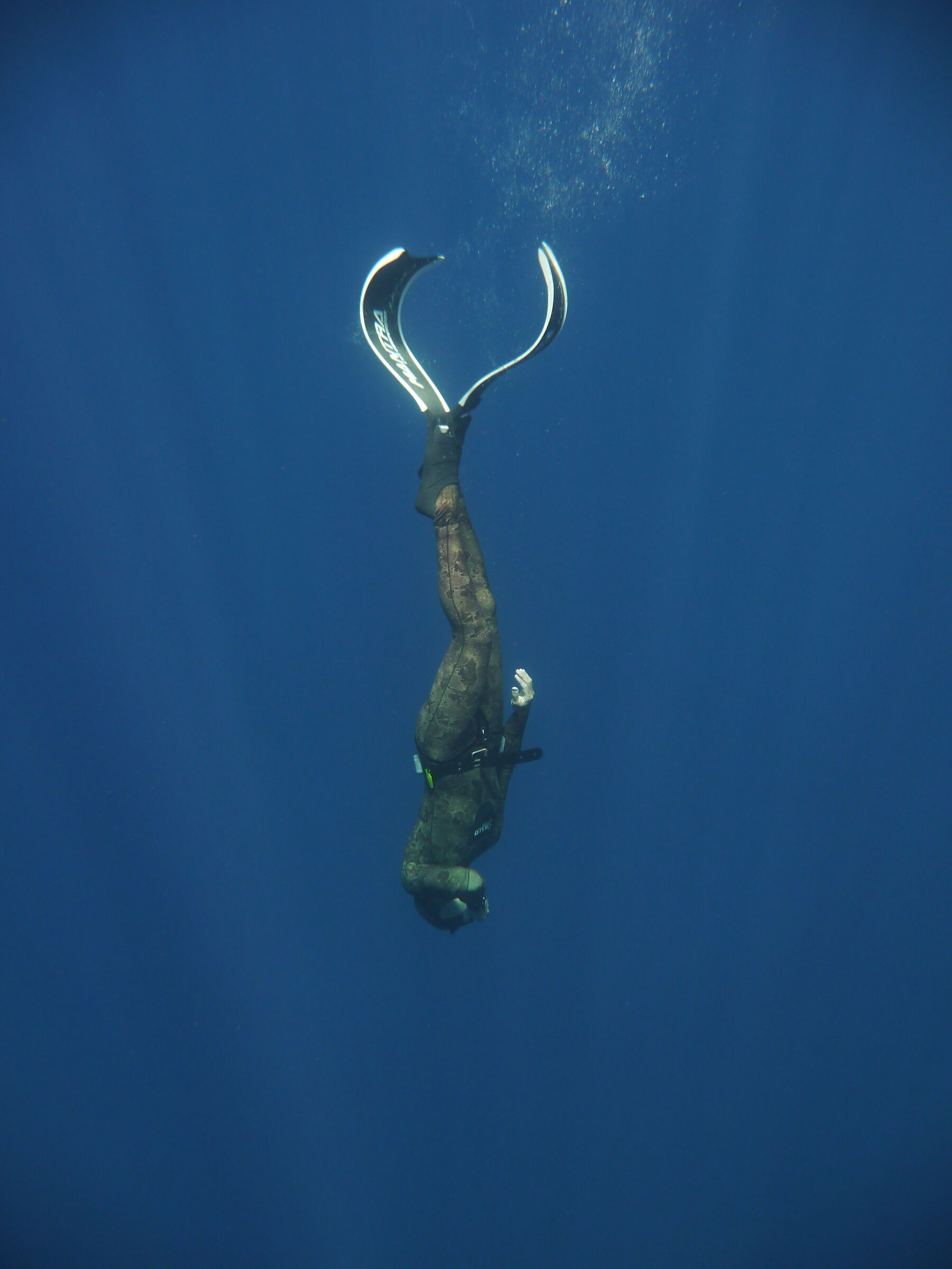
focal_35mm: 28
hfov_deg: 49.7
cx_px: 476
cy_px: 634
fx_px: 1027
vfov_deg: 63.4
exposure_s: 1/200
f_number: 3.3
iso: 100
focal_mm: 4.7
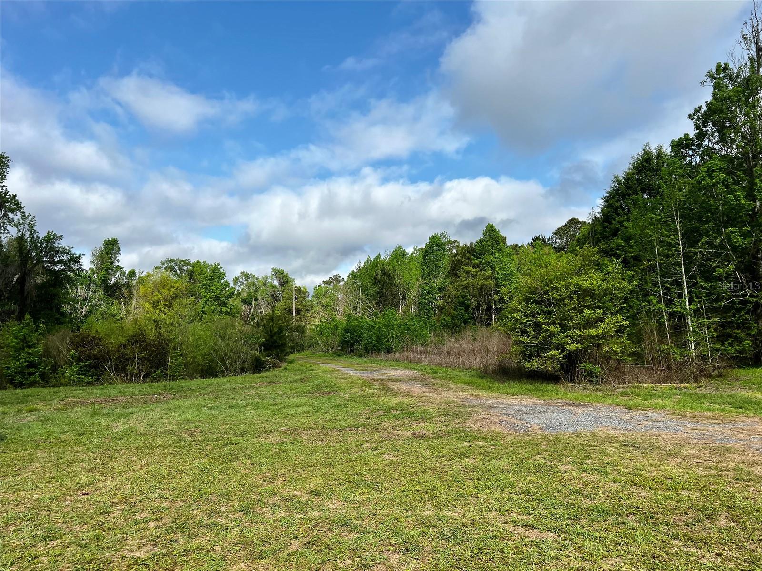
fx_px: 572
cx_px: 381
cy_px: 286
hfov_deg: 67.3
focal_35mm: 26
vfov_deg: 53.1
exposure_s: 1/4630
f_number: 1.5
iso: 50
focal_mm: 5.7
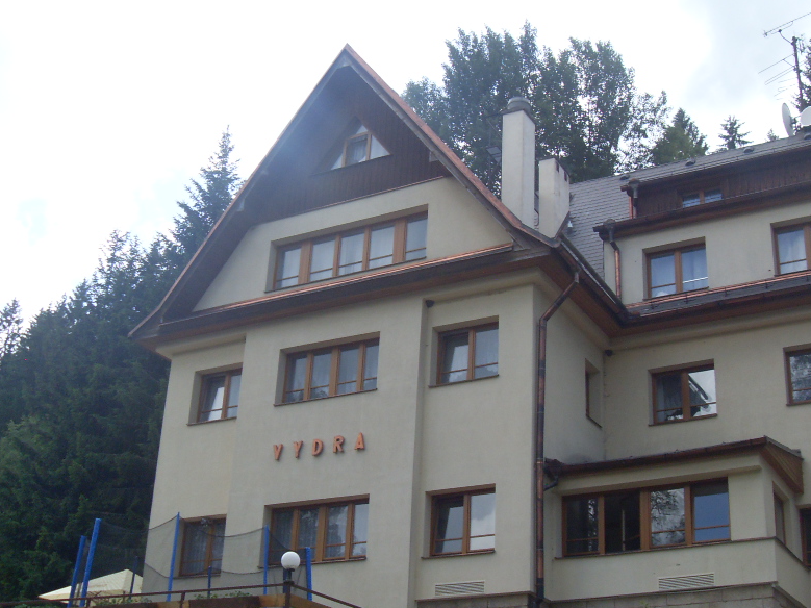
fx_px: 1078
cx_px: 514
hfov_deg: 40.9
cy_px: 322
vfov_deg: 31.5
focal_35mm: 46
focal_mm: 6.3
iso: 80
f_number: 7
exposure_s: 1/180
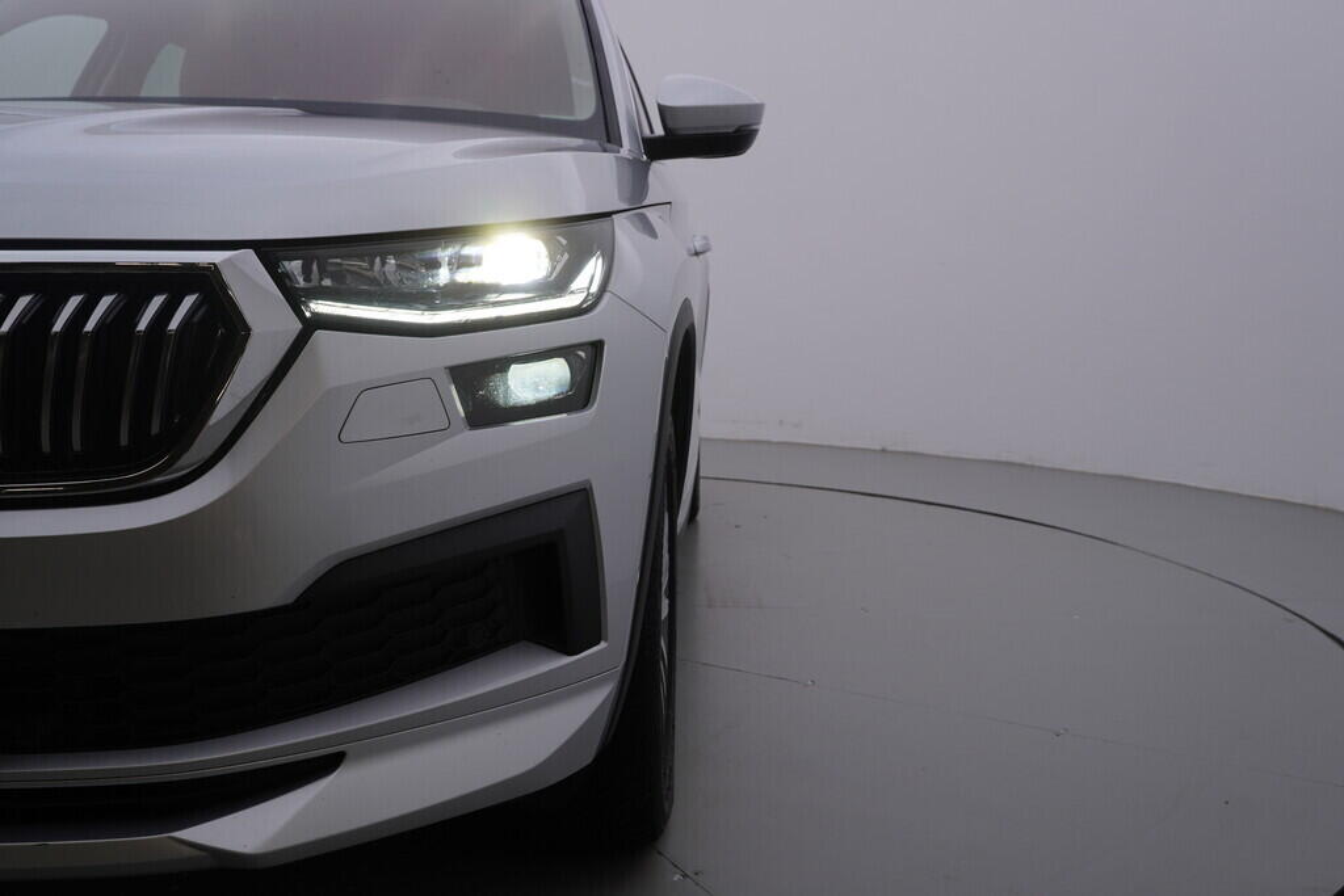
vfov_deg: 36.9
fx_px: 1344
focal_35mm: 36
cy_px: 448
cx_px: 672
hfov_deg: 53.1
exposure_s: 1/125
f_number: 5.6
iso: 125
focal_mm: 24
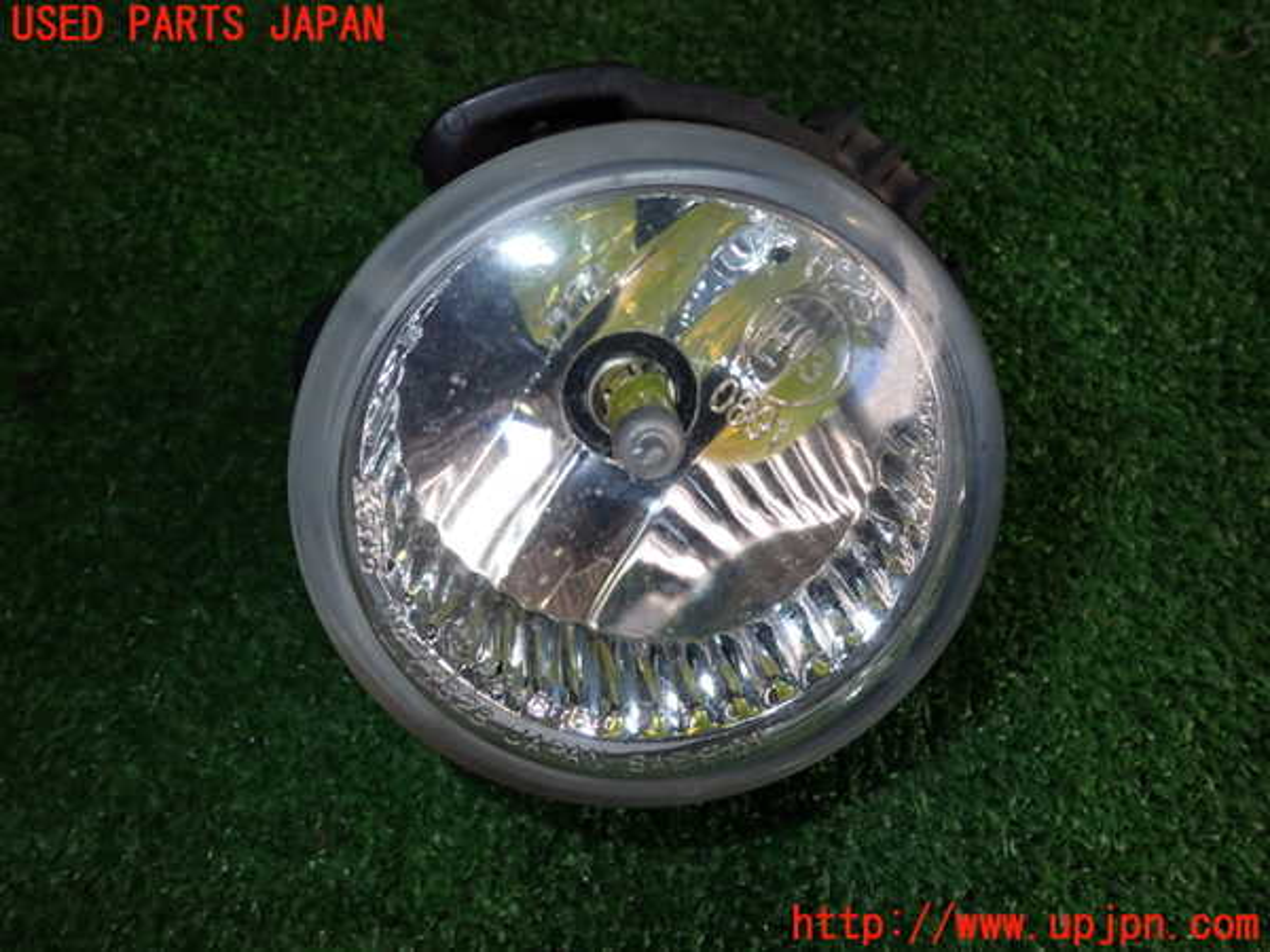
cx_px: 635
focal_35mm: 30
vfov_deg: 46.8
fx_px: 1101
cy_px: 476
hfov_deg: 60.0
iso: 200
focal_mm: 5.4
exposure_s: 1/30
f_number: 6.3
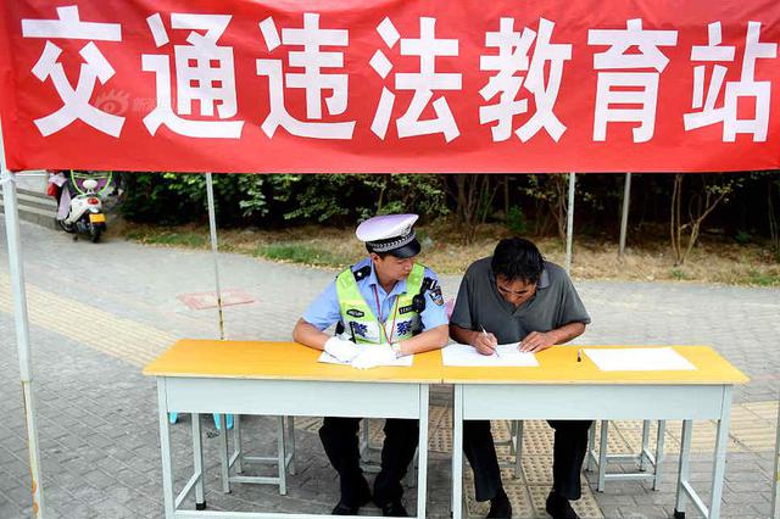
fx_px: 671
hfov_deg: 60.3
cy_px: 260
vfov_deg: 42.3
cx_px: 390
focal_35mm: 31
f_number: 2.8
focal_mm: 31
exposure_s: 1/800
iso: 200
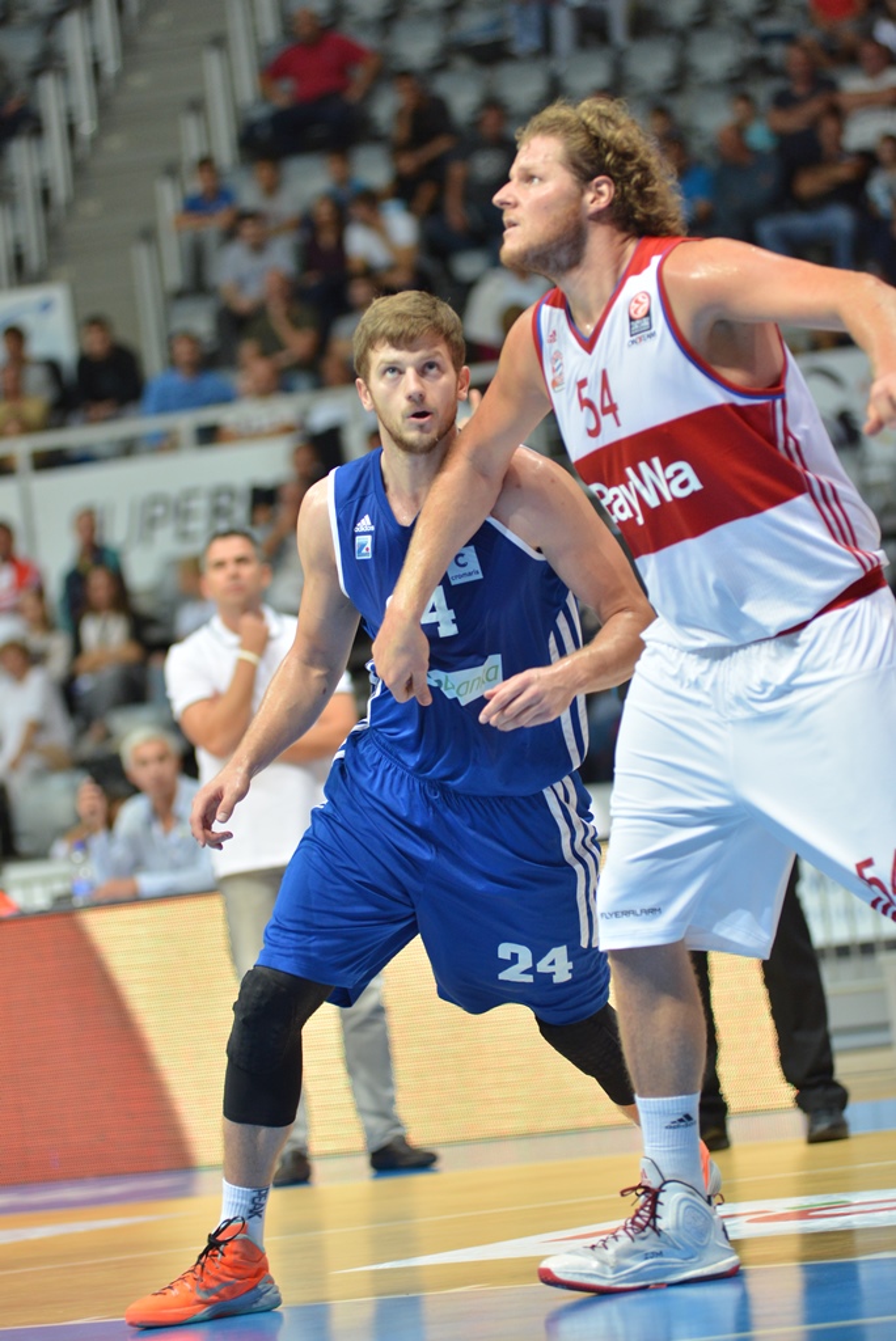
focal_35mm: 170
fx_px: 6338
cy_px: 670
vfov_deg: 12.1
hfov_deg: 8.1
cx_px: 448
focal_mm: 170
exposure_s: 1/400
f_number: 4
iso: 1600
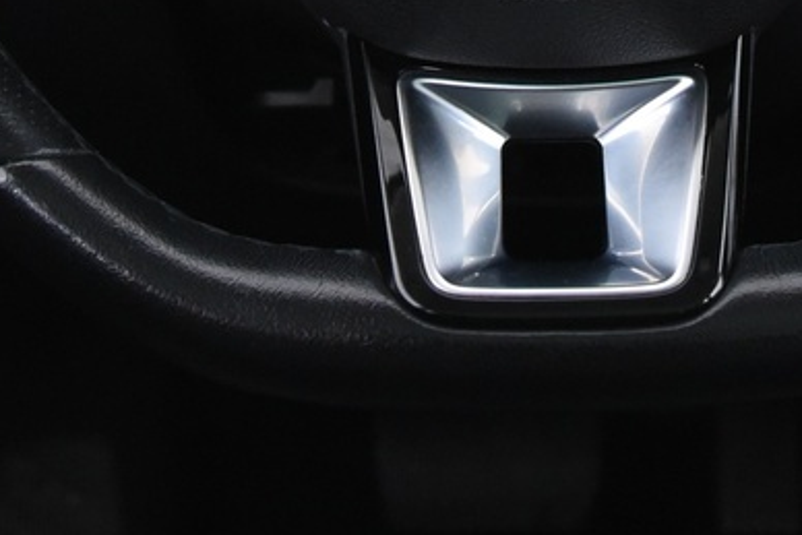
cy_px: -366
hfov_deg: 20.3
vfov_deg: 12.7
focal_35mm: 100
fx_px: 2228
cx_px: 548
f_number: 4
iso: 4000
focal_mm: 24
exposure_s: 1/20
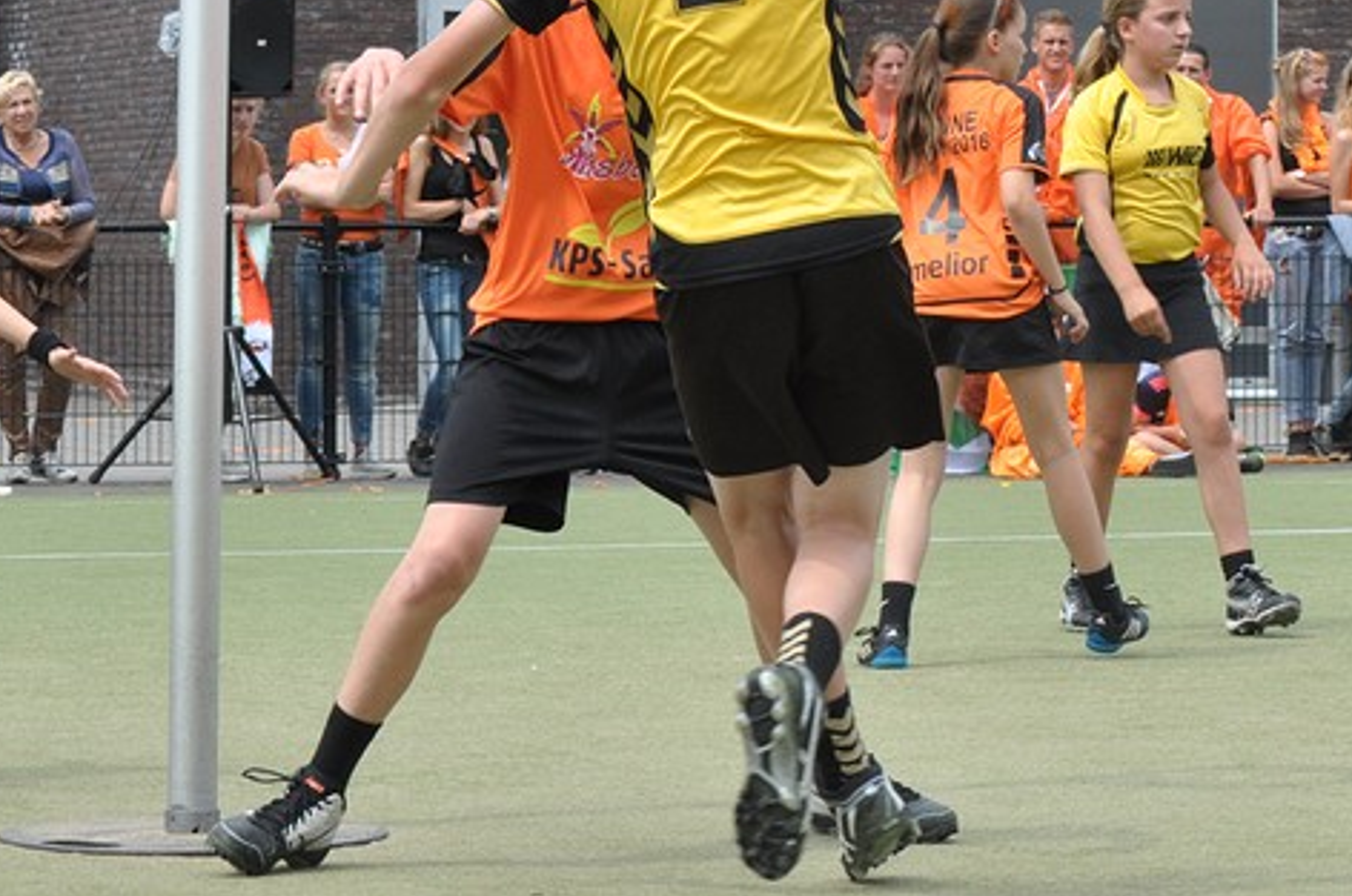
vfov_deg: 7.6
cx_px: 1194
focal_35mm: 179
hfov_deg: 11.4
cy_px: -74
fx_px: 6714
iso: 400
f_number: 10
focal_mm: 55
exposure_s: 1/400
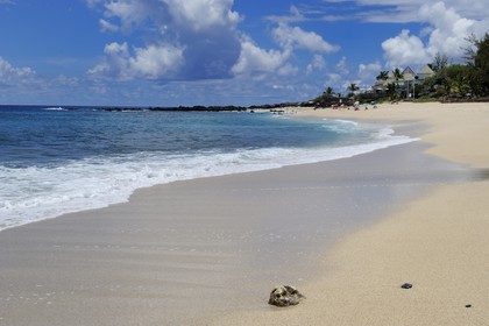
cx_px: 244
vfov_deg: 28.1
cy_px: 163
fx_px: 652
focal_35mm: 48
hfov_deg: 41.1
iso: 200
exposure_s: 1/160
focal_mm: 48
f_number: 22
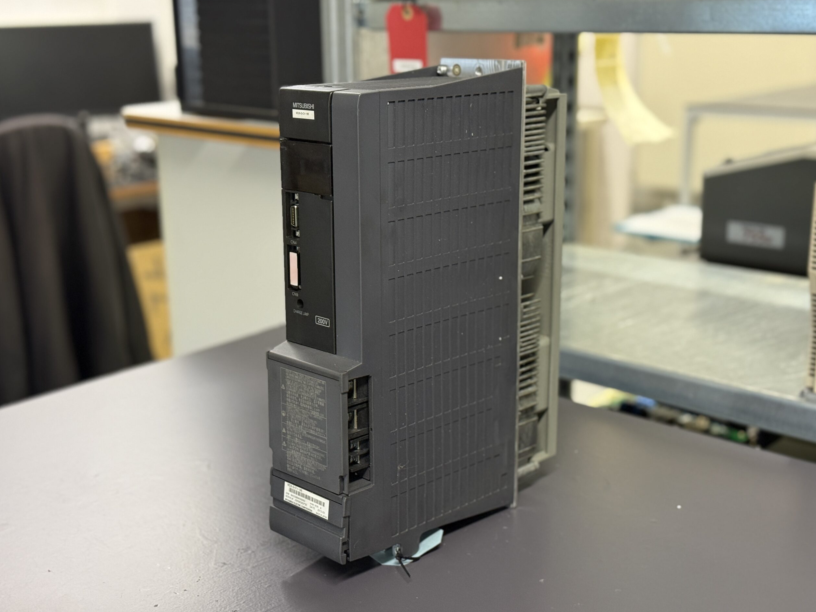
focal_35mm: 49
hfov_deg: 38.9
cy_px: 308
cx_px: 405
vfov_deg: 29.7
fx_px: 1155
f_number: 1.78
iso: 250
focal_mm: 6.76
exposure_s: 1/50
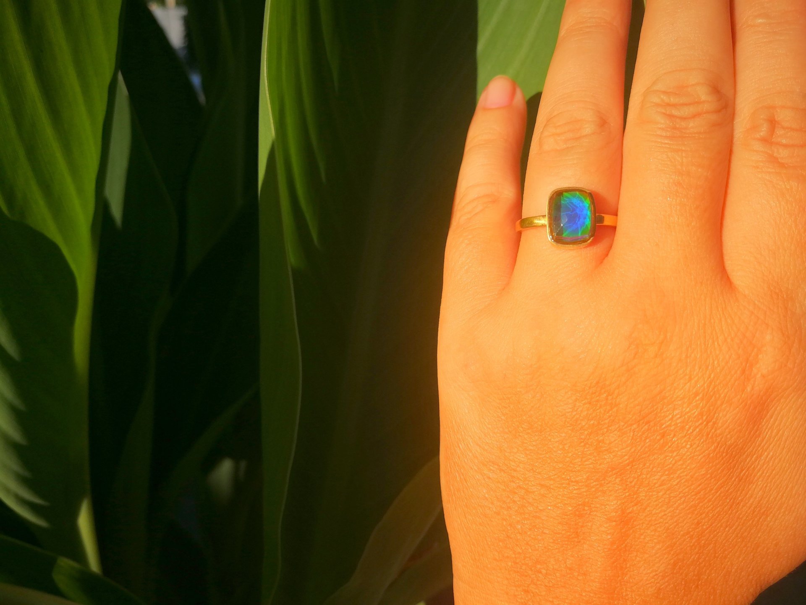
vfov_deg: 51.4
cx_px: 403
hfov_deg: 65.3
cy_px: 302
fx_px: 629
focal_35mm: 27
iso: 50
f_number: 1.8
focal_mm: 3.95
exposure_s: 1/1901
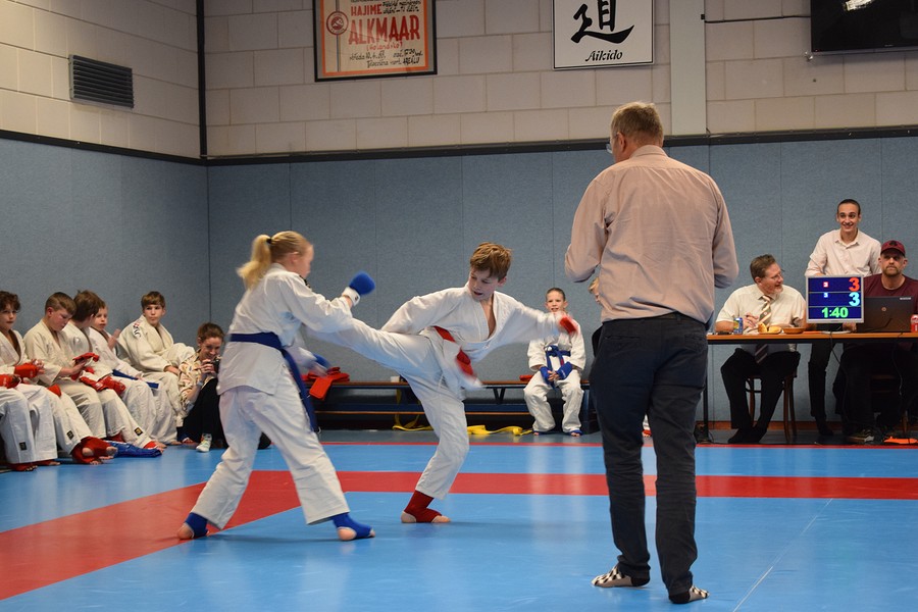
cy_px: 306
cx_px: 459
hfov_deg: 29.2
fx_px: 1759
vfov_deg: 19.7
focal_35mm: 69
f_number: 5.3
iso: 1600
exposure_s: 1/60
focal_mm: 46
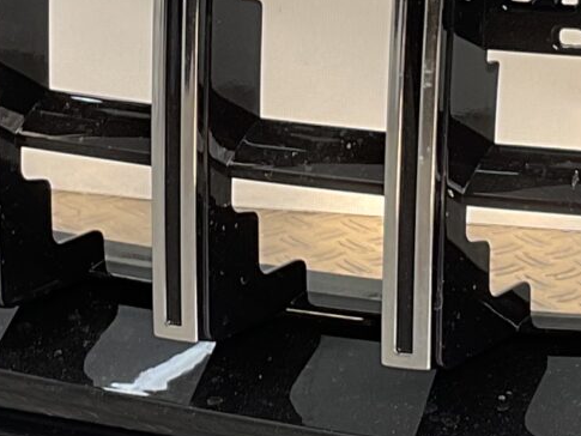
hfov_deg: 12.9
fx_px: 2569
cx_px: 292
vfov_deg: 9.6
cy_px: -65
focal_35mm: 153
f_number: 1.8
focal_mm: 3
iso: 16
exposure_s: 1/120
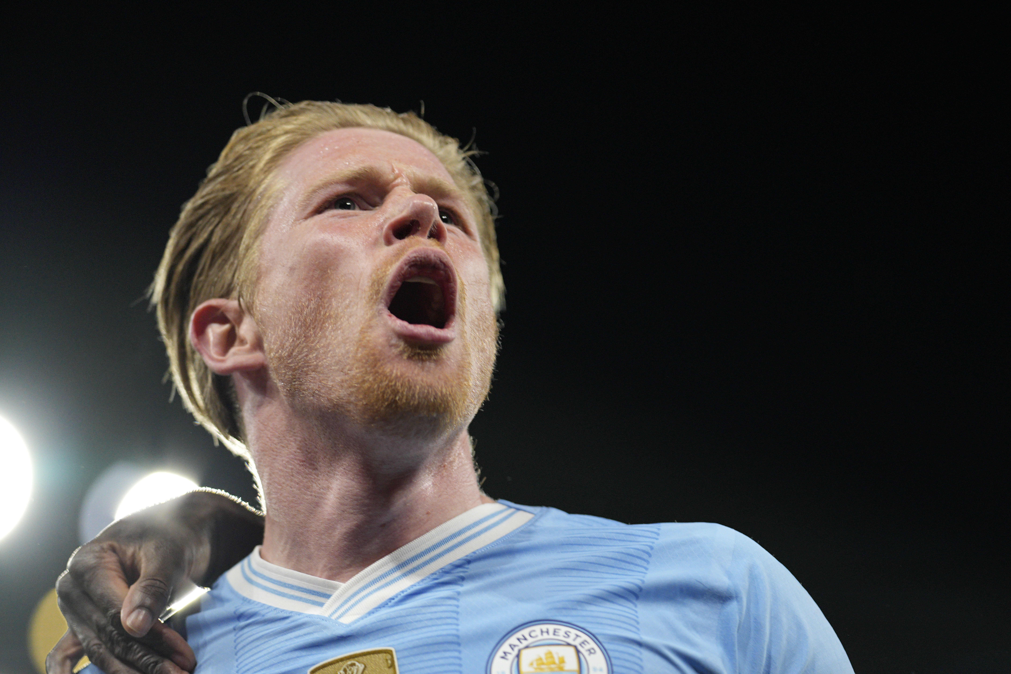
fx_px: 3791
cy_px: 337
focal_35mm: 135
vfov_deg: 10.2
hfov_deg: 15.2
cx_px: 506
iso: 1600
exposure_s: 1/2500
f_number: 1.8
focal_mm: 135
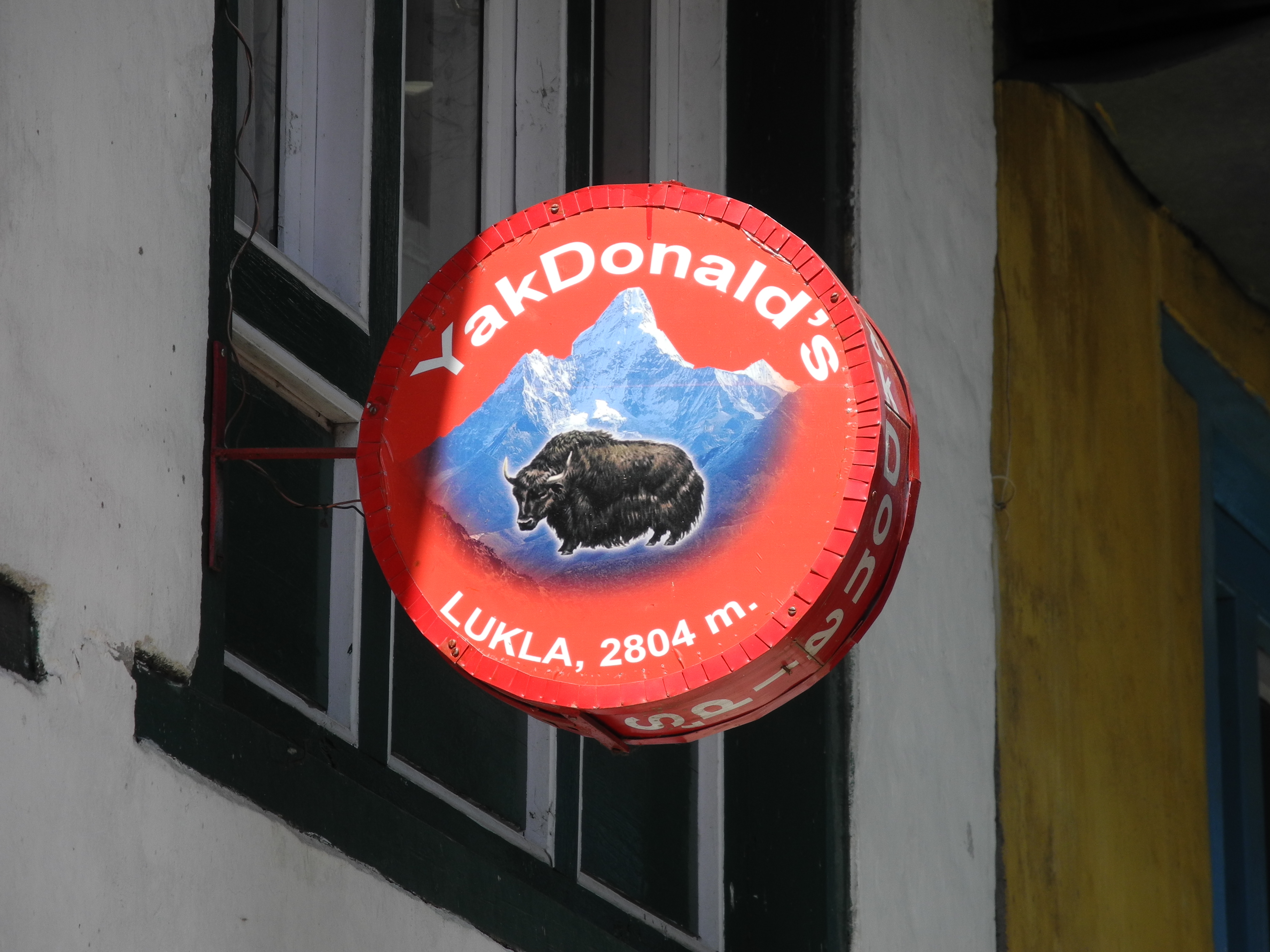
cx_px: 635
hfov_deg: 9.9
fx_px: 7338
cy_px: 476
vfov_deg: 7.4
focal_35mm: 200
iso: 100
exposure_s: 1/346
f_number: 5.6
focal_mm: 42.6
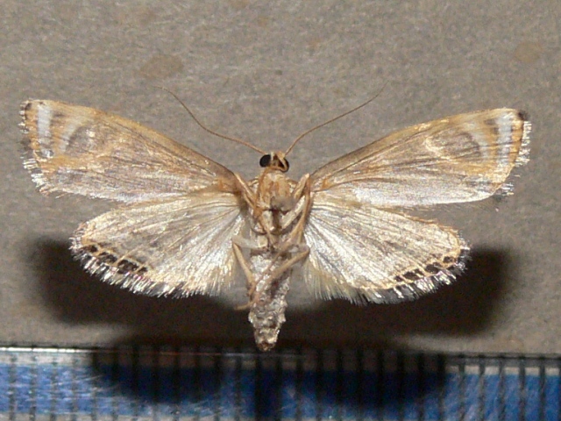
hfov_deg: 52.6
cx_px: 280
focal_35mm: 35
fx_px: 567
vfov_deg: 40.7
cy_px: 210
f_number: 4
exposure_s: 1/30
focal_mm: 7.4
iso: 100
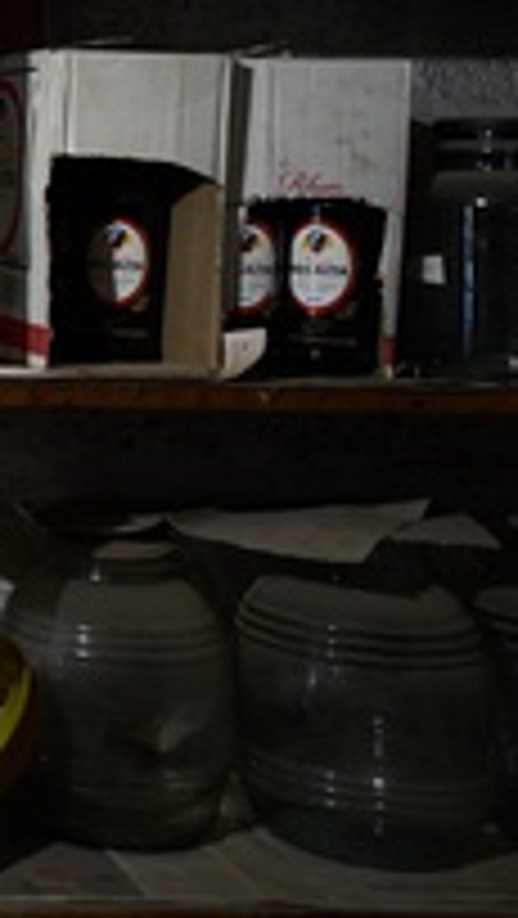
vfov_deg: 32.7
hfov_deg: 15.2
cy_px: 227
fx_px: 1536
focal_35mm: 63
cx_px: -536
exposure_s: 1/80
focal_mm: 24
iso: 800
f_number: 1.4
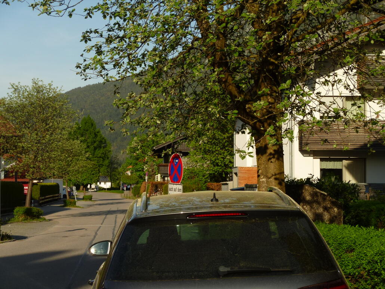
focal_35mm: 81
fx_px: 901
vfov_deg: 18.2
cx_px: 192
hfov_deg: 24.1
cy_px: 144
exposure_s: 1/400
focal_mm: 14.5
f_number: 5
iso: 80
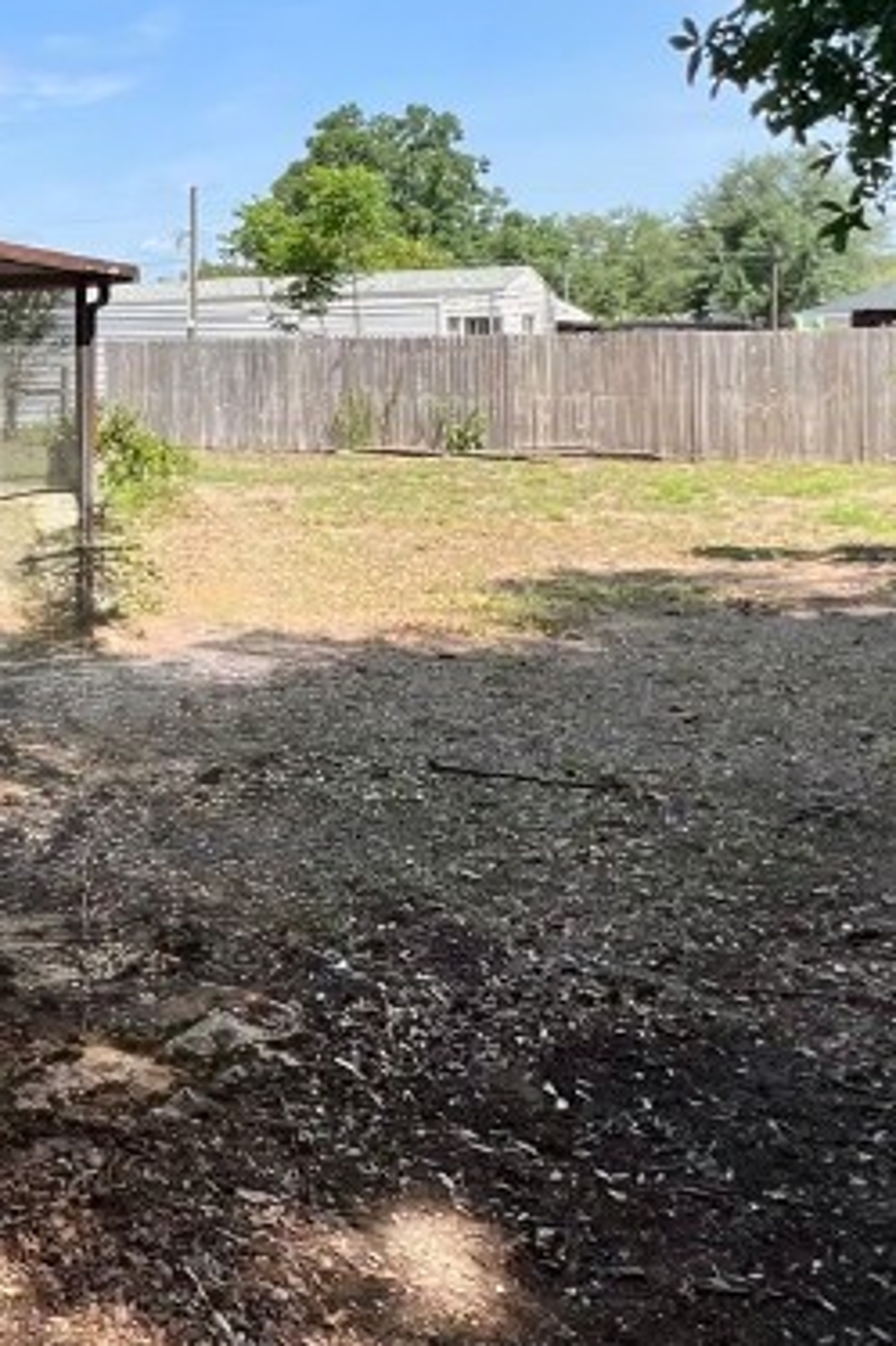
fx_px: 1383
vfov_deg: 50.0
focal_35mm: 37
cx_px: -187
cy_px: 356
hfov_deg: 30.4
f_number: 1.8
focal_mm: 1.57
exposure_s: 1/960
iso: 32
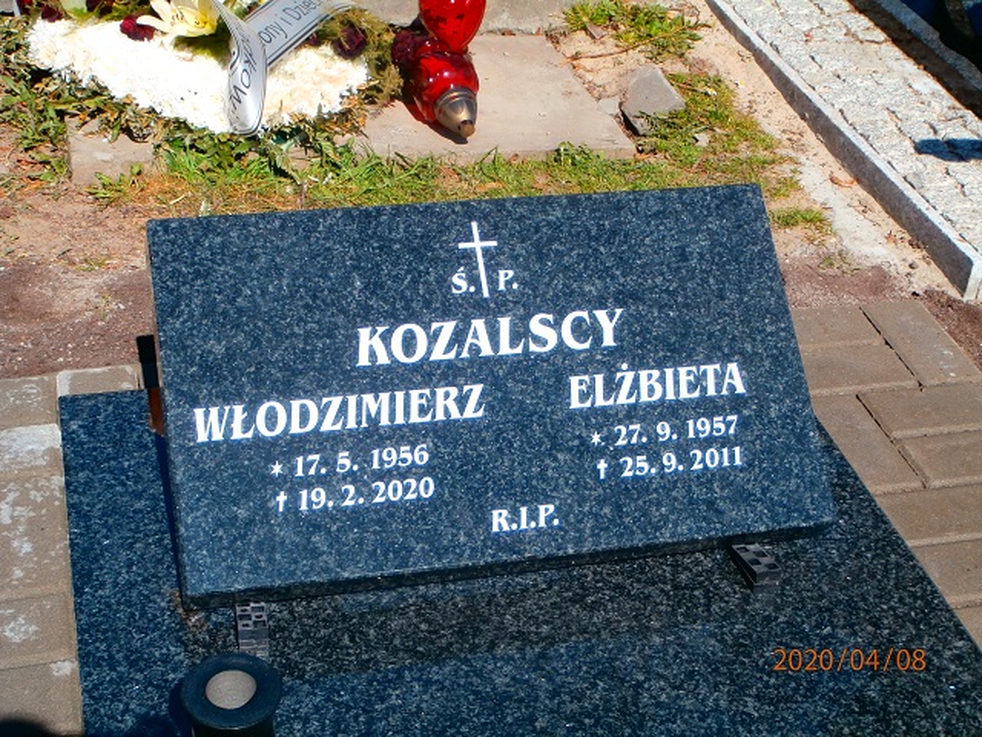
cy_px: 368
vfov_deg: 25.7
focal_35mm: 57
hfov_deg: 33.8
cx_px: 491
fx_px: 1617
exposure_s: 1/640
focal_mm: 10.11
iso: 100
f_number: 4.5
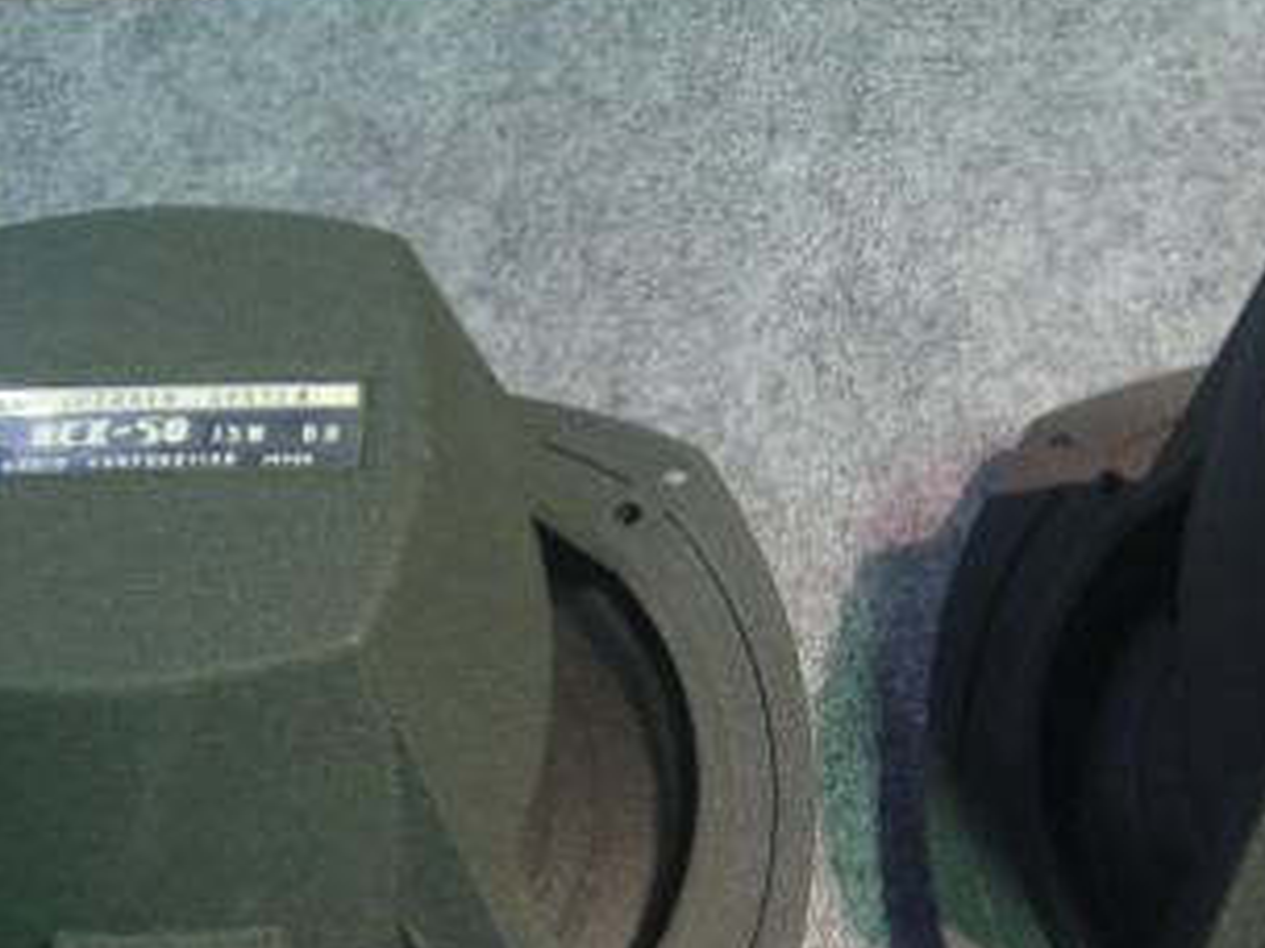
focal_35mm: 82
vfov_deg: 17.9
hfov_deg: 23.7
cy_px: 699
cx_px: 824
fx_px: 2997
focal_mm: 6.9
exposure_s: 1/30
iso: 200
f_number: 3
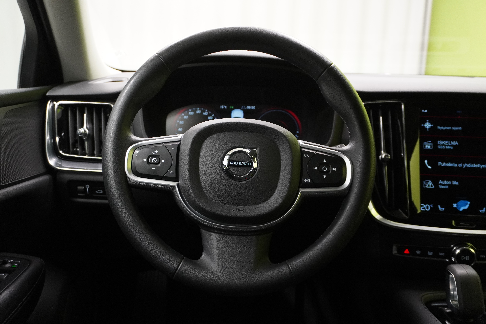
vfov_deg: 40.0
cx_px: 243
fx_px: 445
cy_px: 162
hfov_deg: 57.2
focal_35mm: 33
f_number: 4
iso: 2000
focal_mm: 22
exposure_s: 1/40
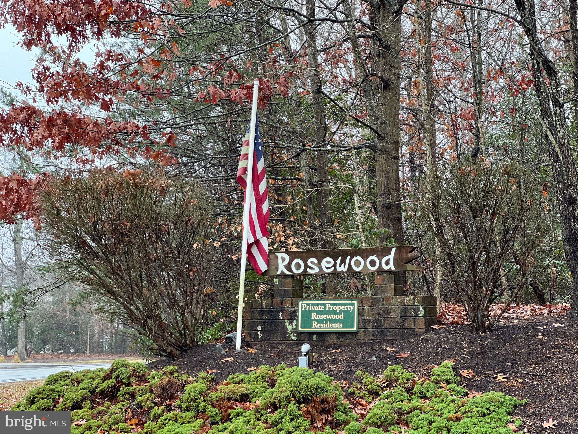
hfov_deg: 25.3
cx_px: 289
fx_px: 1286
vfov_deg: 19.1
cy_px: 217
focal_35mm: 77
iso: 125
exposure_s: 1/121
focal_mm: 9
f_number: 2.8
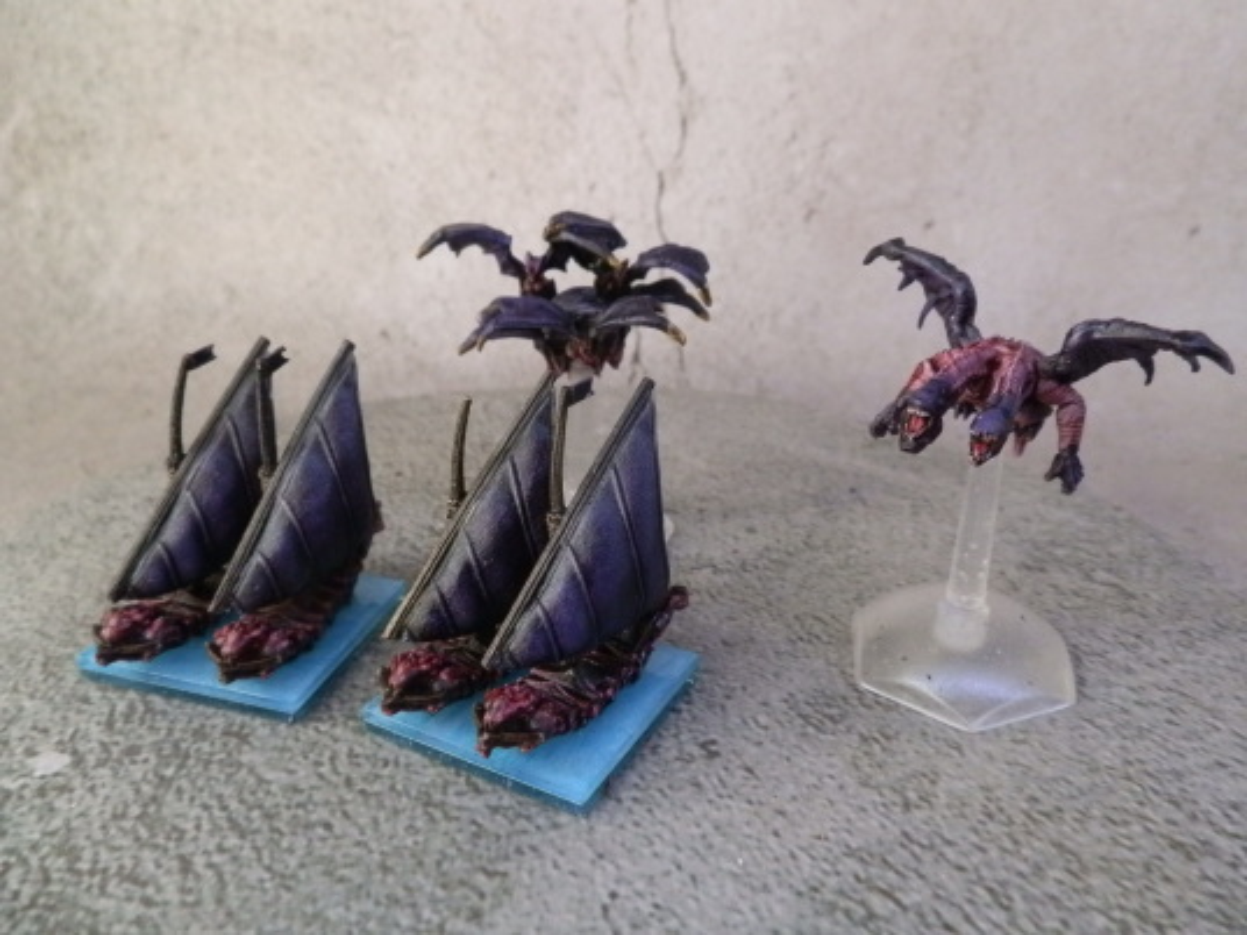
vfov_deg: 49.7
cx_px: 624
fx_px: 1009
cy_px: 468
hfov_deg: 63.4
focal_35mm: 28
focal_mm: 5
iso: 400
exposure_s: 1/100
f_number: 3.1
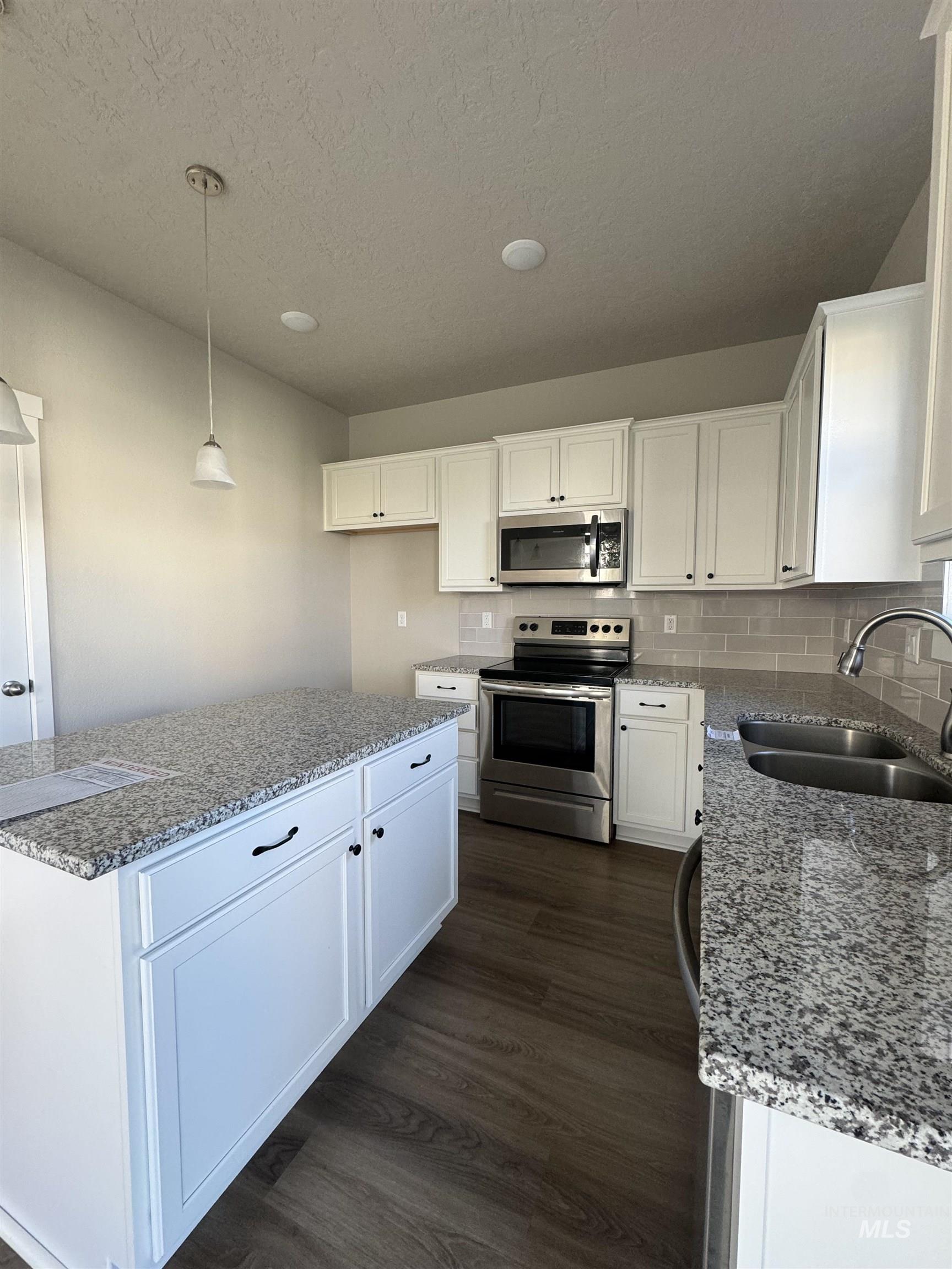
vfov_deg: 102.1
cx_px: 476
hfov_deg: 85.7
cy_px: 634
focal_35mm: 14
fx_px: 513
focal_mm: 2.22
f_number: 2.2
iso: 200
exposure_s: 1/99
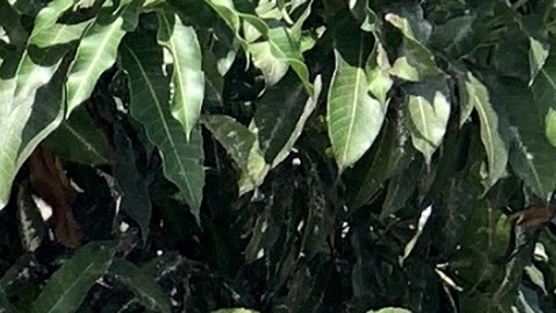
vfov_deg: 5.0
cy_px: 1090
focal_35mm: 226
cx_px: -1050
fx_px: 3332
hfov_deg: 8.2
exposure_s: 1/783
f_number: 1.8
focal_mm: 4.25
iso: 25
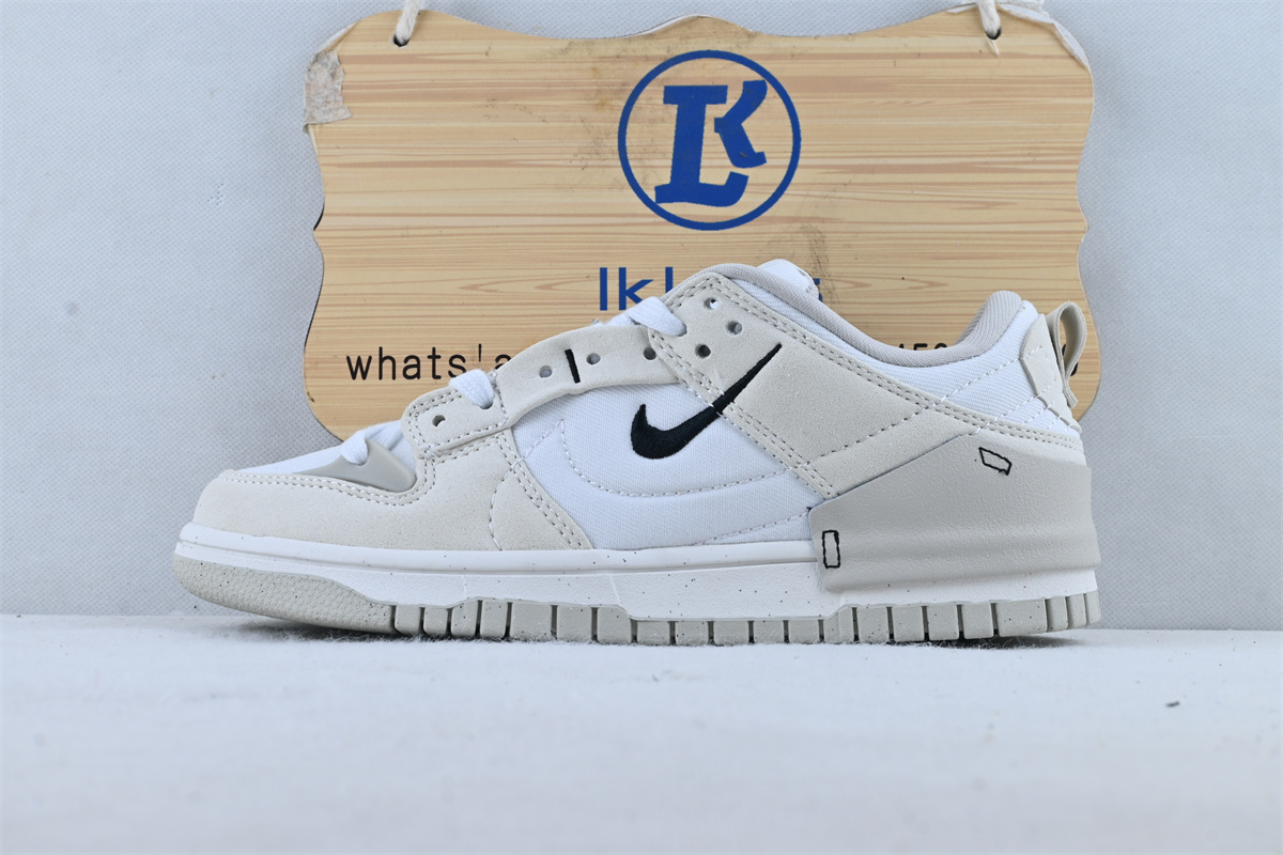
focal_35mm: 47
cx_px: 642
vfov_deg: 28.5
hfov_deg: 41.7
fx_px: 1684
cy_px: 428
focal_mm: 31.5
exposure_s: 1/20
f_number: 10
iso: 100
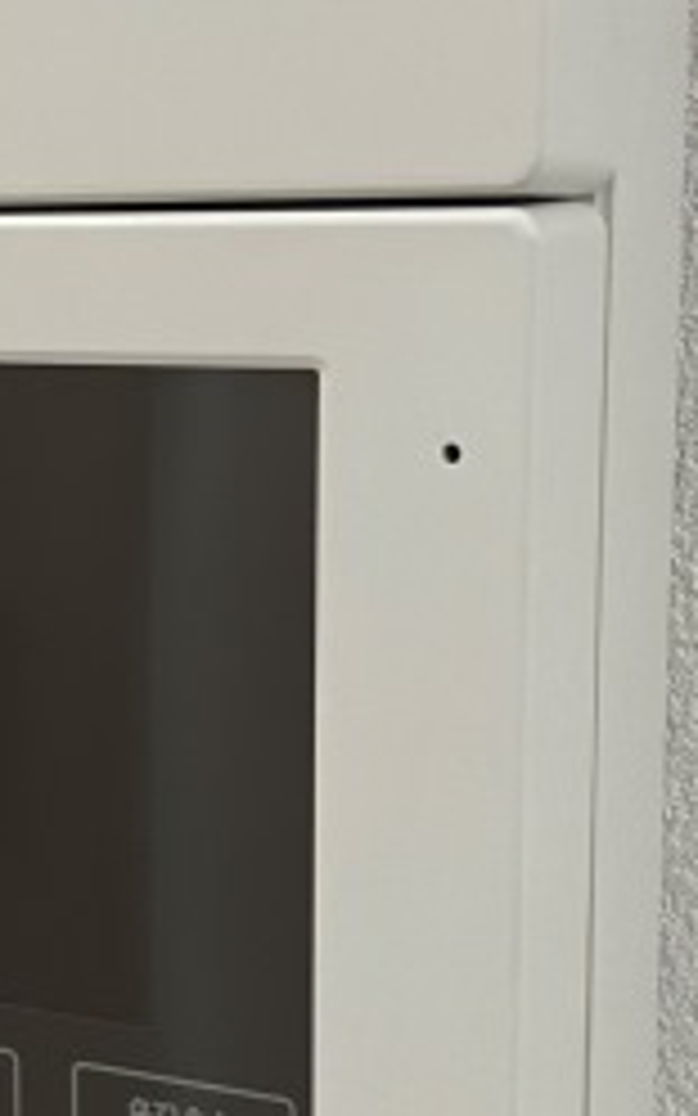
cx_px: -140
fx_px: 2770
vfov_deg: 22.7
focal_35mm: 91
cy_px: 702
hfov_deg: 13.9
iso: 80
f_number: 1.8
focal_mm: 3.99
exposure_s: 1/50
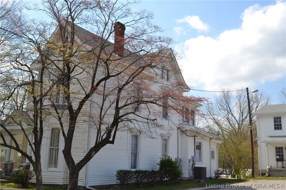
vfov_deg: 36.8
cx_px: 143
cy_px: 95
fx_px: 286
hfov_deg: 53.1
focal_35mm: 36
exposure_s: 1/200
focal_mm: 24
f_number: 10
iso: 100
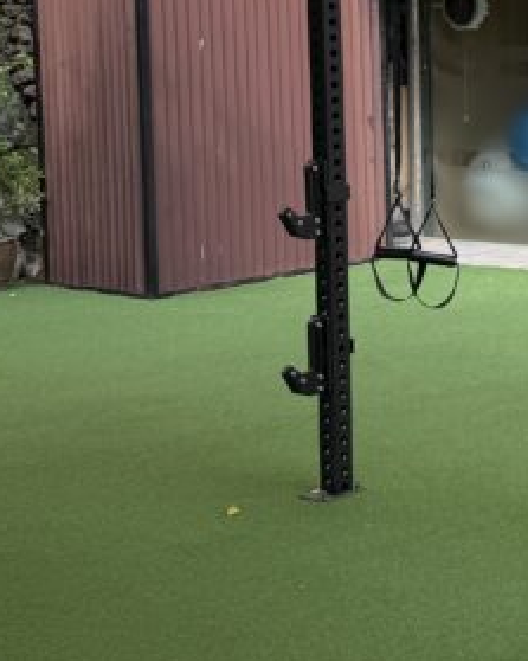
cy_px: 88
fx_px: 1681
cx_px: 878
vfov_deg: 21.8
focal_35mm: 86
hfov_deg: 15.8
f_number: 1.78
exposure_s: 1/831
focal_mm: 6.76
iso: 80
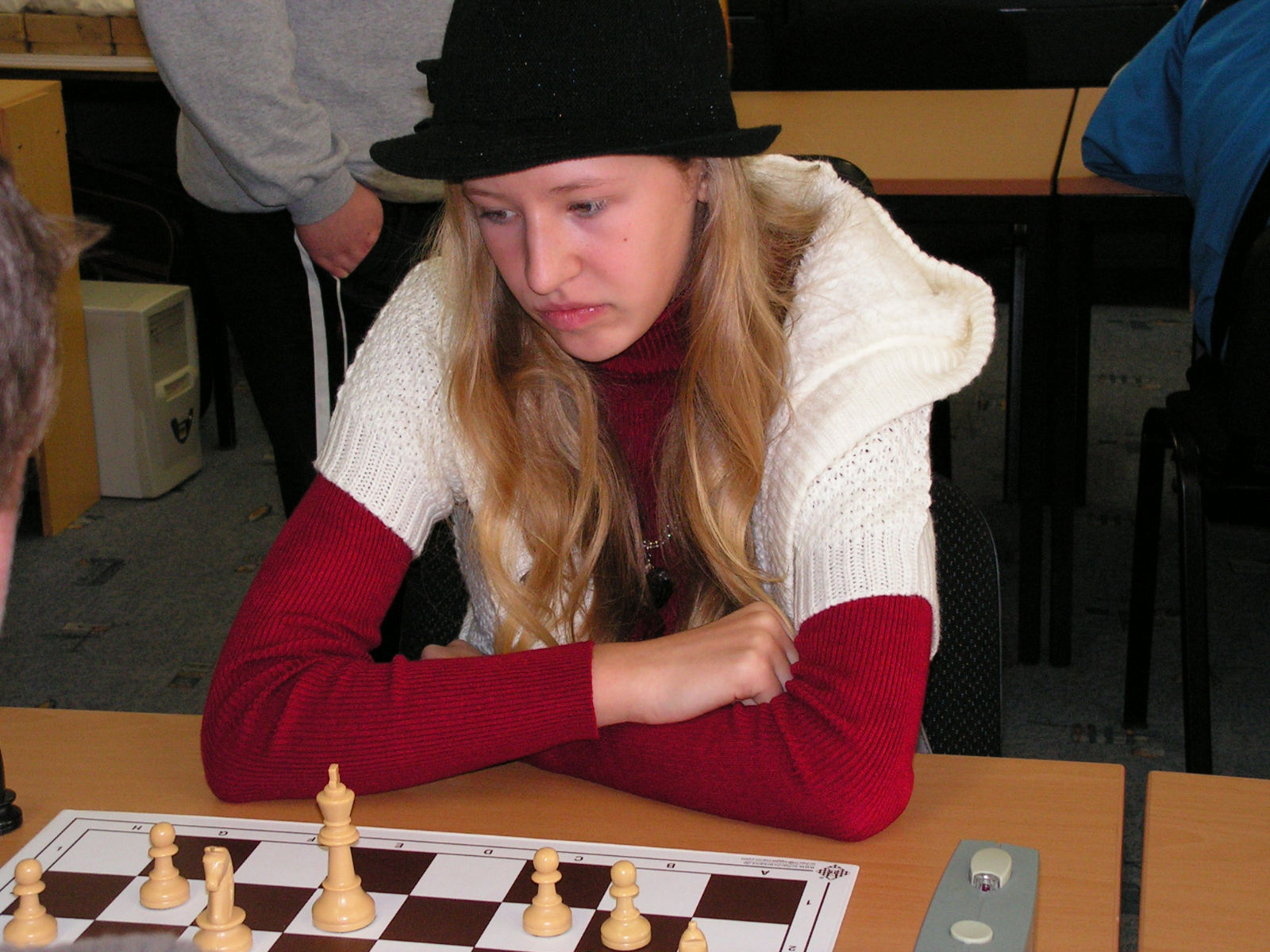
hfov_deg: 29.4
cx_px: 635
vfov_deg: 22.3
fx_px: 2421
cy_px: 476
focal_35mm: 66
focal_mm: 11
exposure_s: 1/80
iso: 200
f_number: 3.3
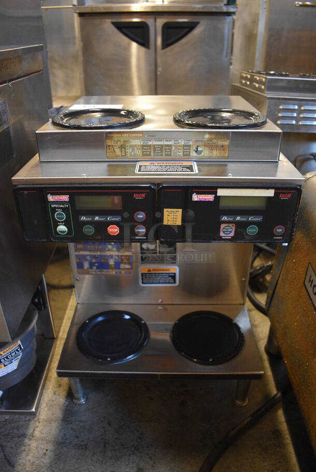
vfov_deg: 67.3
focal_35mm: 27
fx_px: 355
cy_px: 236
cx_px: 158
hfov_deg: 48.0
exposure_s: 1/30
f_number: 3.5
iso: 2200
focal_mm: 18
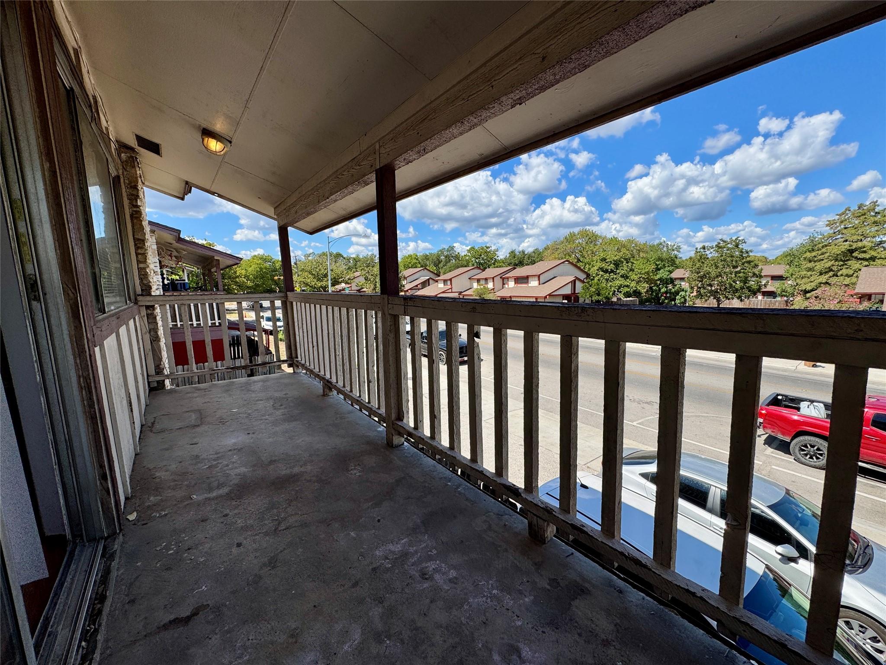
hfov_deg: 102.1
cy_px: 332
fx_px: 358
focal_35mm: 14
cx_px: 443
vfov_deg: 85.7
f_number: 2.2
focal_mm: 2.22
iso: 50
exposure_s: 1/1709
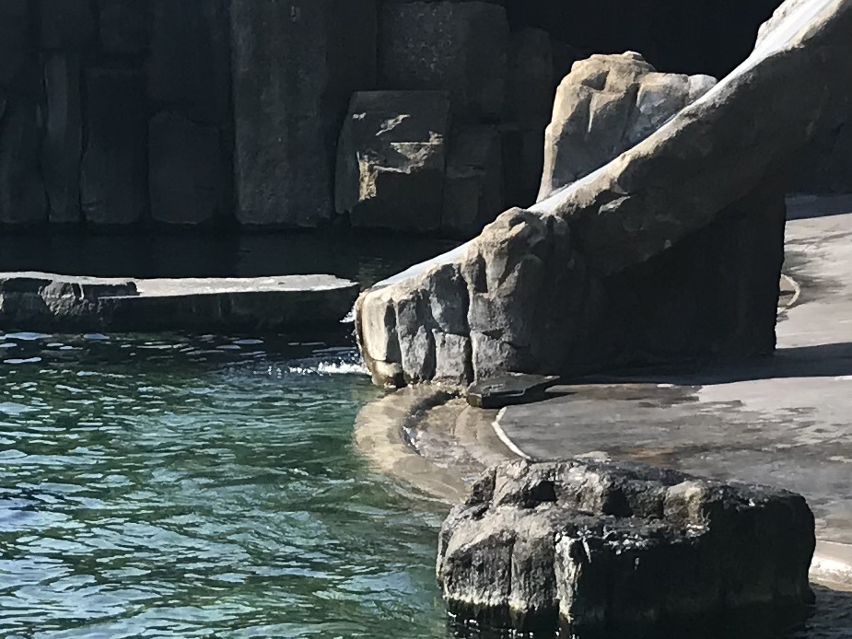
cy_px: 826
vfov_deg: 11.8
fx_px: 3003
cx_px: 256
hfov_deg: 16.1
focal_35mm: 122
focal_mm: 3.99
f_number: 1.8
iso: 20
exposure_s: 1/948
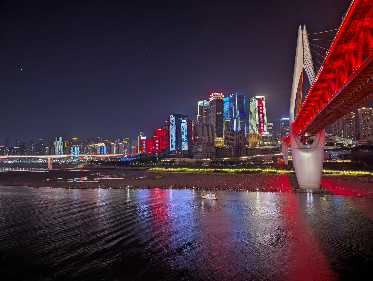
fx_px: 259
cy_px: 140
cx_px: 186
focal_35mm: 24
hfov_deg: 71.5
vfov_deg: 56.9
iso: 395
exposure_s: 1/50
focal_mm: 6.81
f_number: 1.85
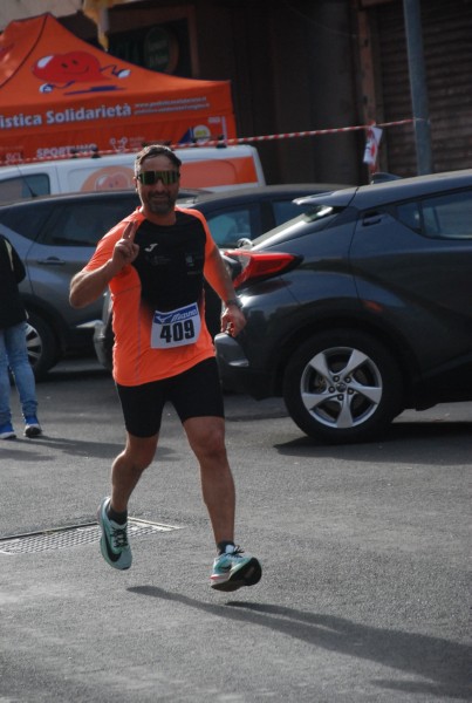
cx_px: 236
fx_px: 3522
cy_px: 352
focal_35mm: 180
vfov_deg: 11.4
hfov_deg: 7.7
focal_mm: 120
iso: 1000
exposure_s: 1/1250
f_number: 5.6
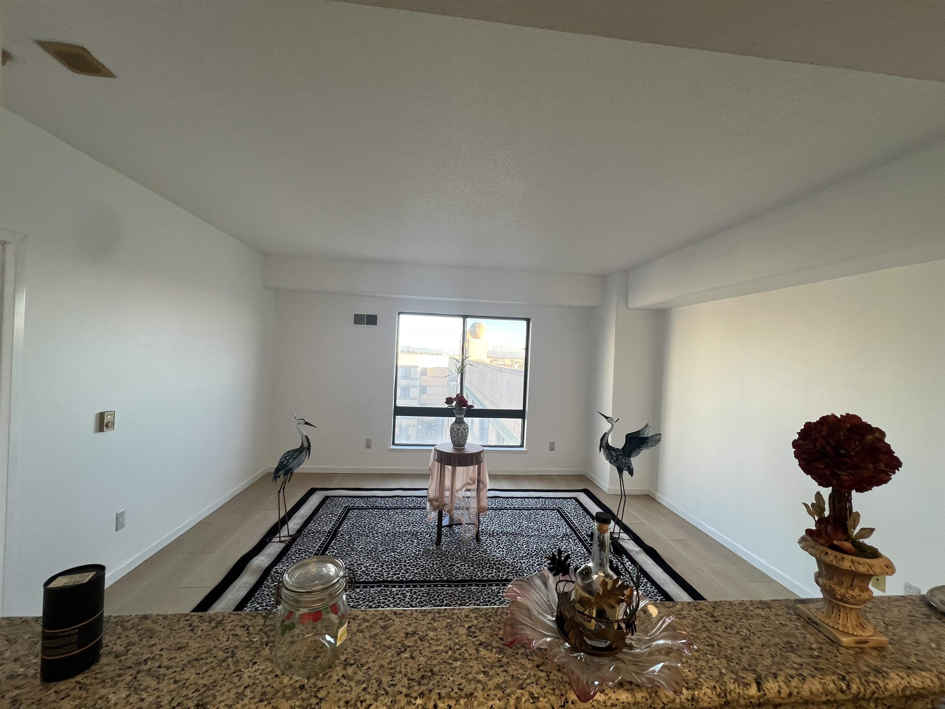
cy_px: 354
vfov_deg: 89.9
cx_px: 472
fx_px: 355
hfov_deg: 106.2
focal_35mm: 13
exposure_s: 1/120
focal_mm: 1.57
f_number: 1.8
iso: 64
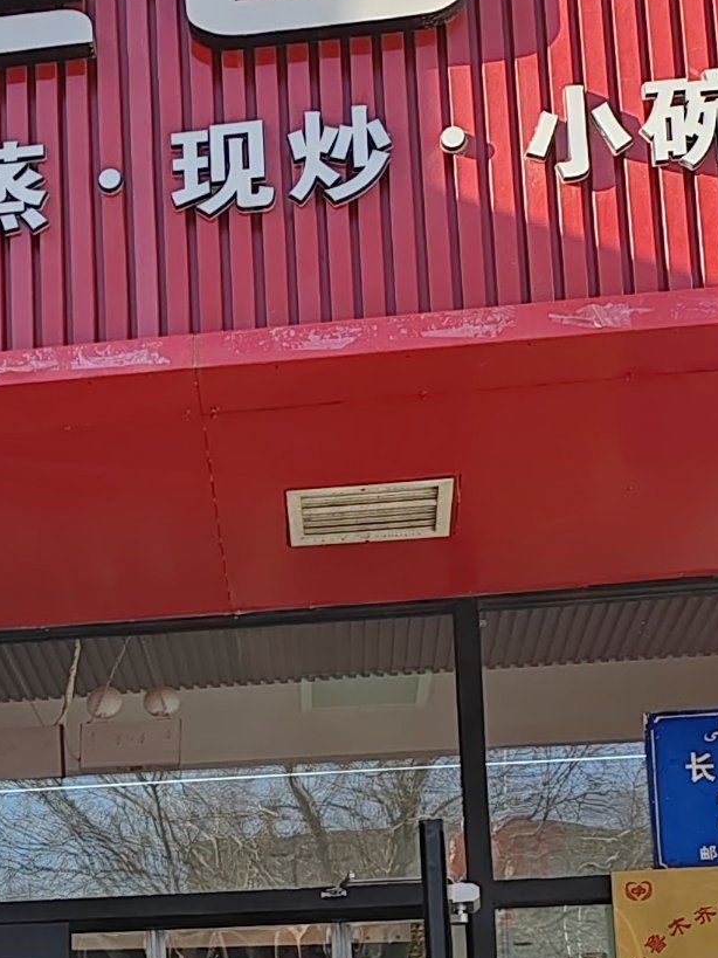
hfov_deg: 15.8
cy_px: 943
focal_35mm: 90
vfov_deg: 21.1
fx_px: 2490
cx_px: -137
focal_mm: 6.14
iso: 50
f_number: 1.8
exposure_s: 1/323
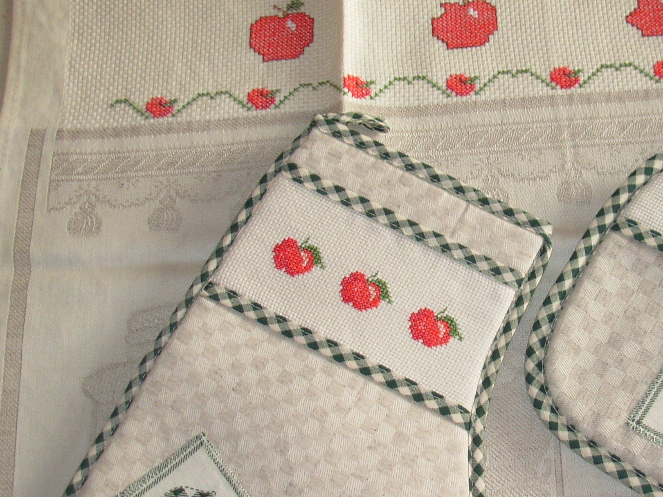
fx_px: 1264
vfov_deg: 22.2
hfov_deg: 28.7
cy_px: 284
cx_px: 530
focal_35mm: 66
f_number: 2.9
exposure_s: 1/32
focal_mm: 6.3
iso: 50
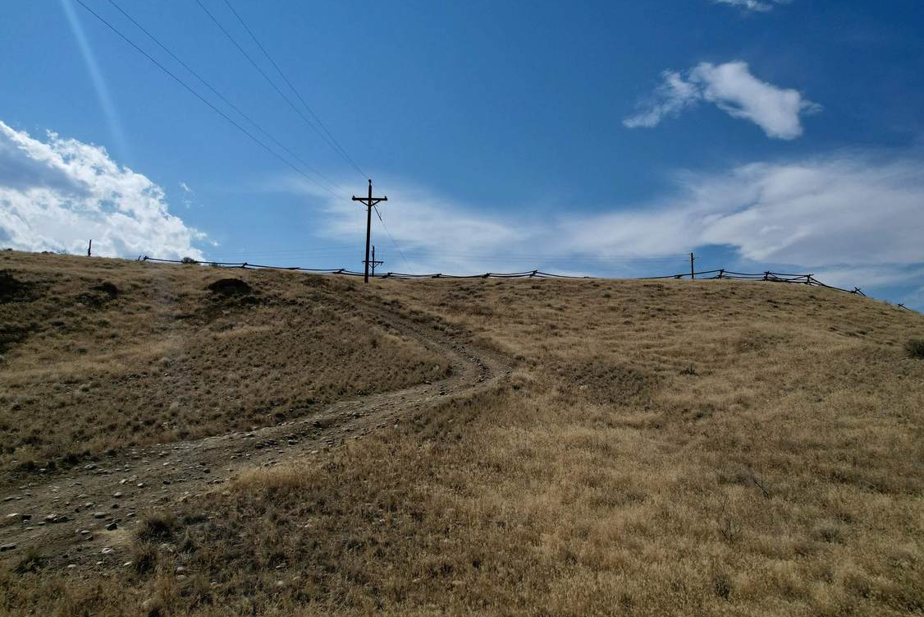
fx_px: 642
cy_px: 286
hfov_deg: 71.5
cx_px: 479
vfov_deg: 51.3
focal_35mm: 25
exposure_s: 1/8000
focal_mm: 8.38
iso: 110
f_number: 2.8
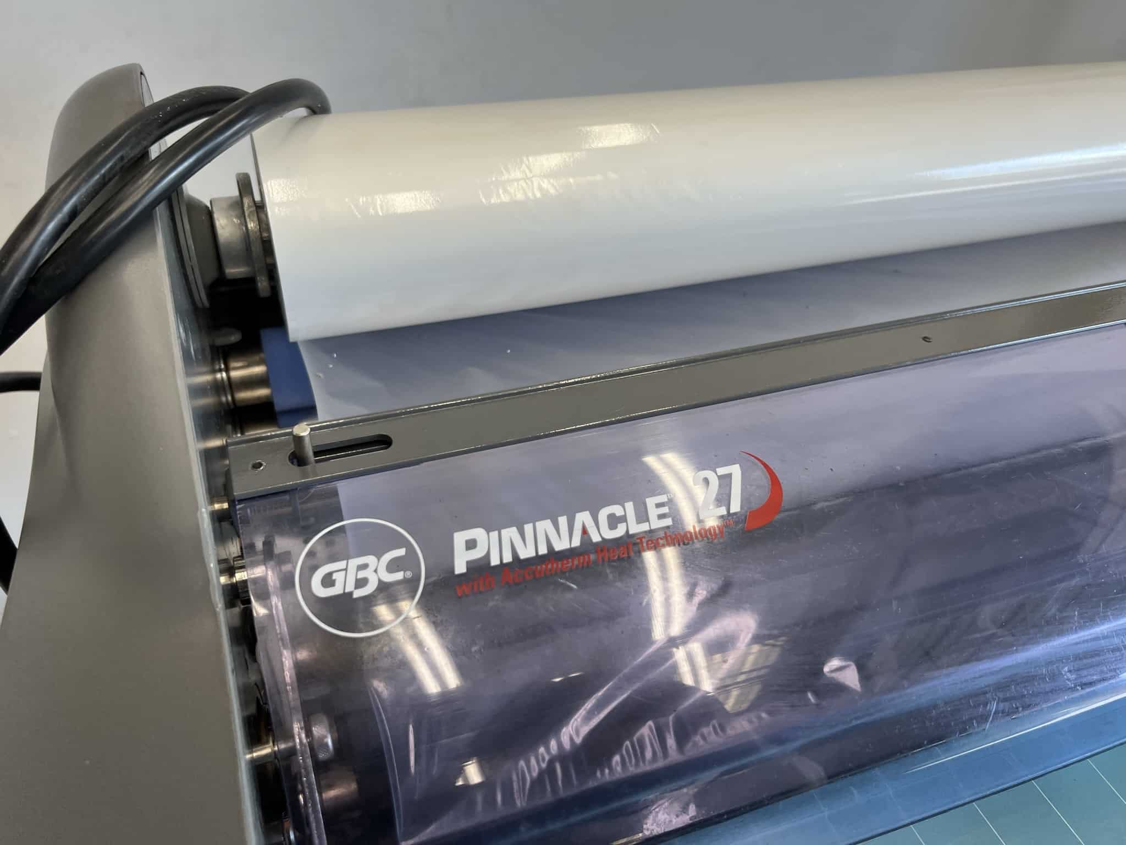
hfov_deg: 67.3
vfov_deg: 53.1
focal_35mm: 26
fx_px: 846
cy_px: 422
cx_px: 563
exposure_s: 1/185
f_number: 1.5
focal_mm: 5.7
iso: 40
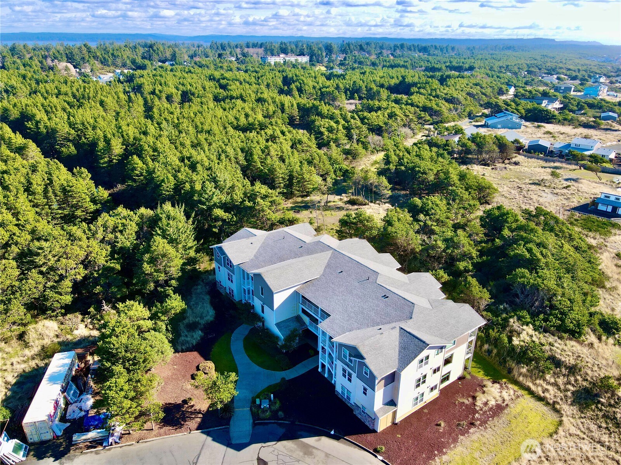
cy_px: 232
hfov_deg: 71.6
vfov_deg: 56.8
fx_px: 431
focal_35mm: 24
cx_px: 310
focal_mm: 4.5
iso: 100
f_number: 2.8
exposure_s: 1/320
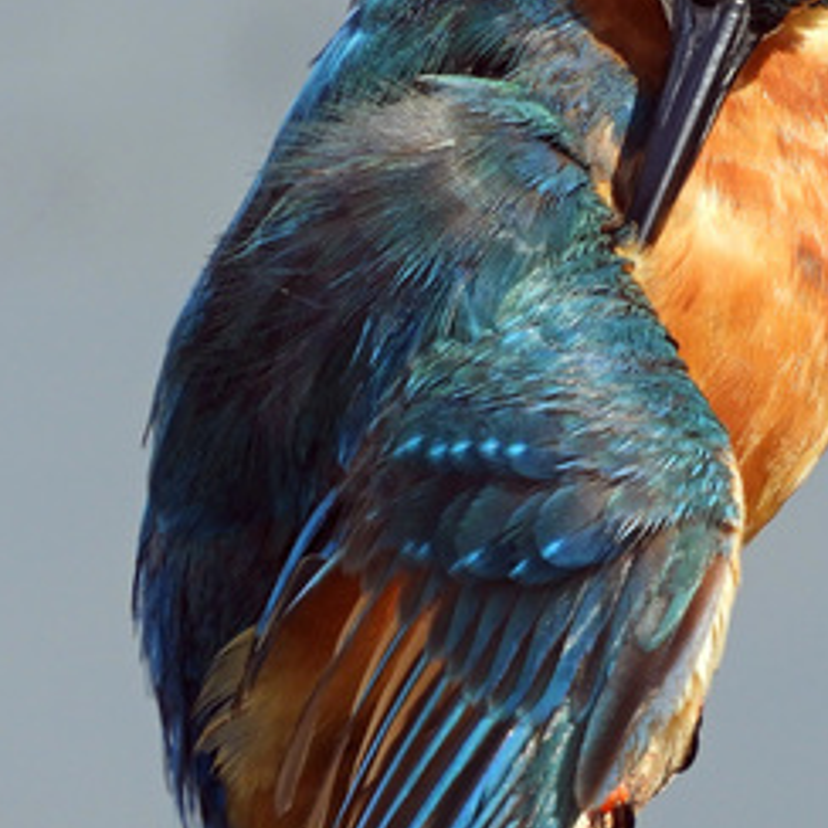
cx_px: 524
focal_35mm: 1791
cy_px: 326
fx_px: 48468
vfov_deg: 1.0
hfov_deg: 1.0
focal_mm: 161.2
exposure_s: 1/320
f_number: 5.6
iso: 100
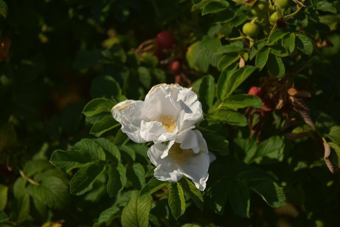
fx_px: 991
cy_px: 114
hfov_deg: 19.5
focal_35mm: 105
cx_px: 170
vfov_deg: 13.0
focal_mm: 70
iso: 100
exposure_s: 1/800
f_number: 4
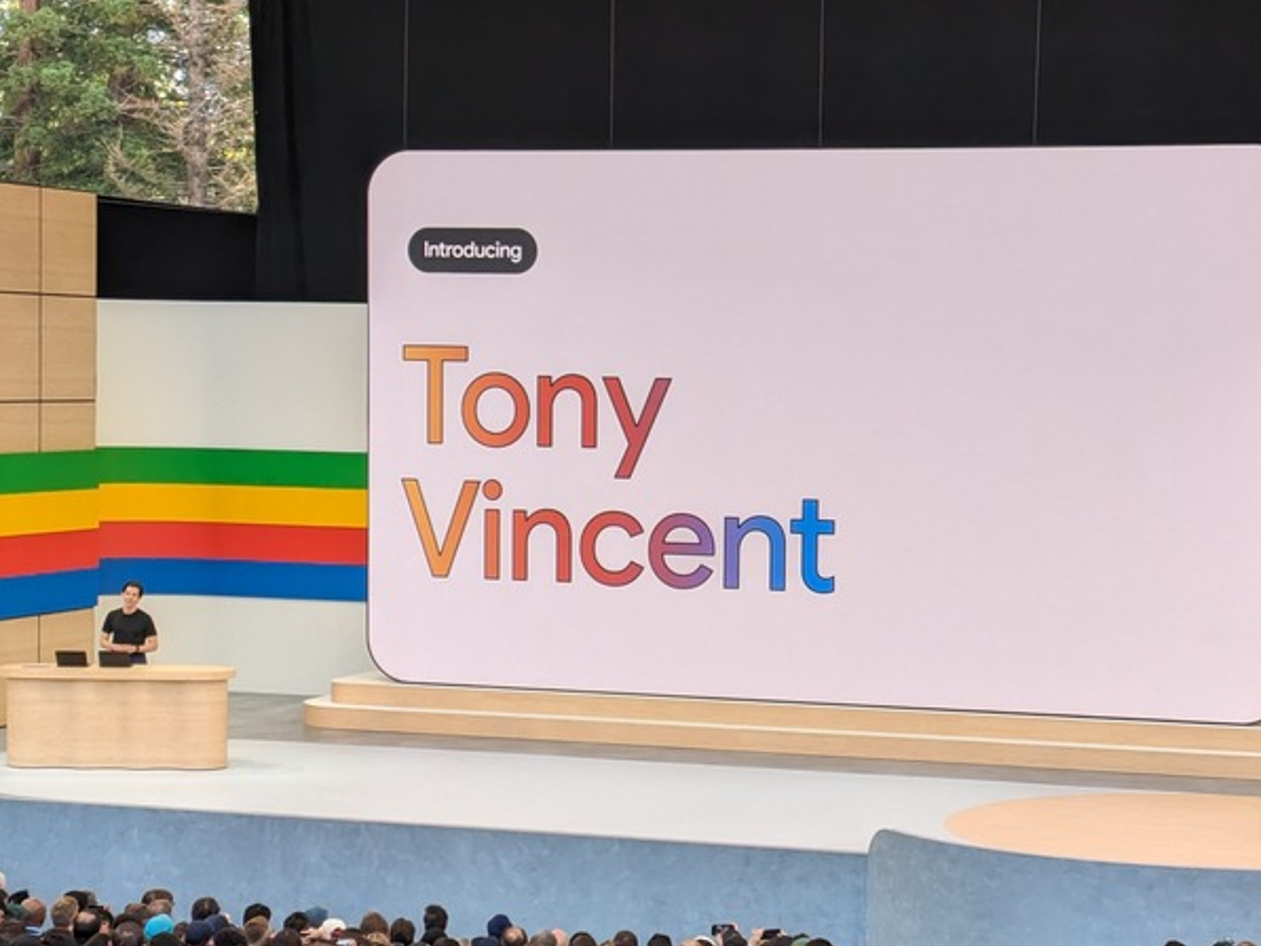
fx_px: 2332
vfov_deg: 22.9
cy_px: 499
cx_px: 710
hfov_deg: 30.2
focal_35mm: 64
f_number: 1.7
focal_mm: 4.53
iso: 69
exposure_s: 1/543
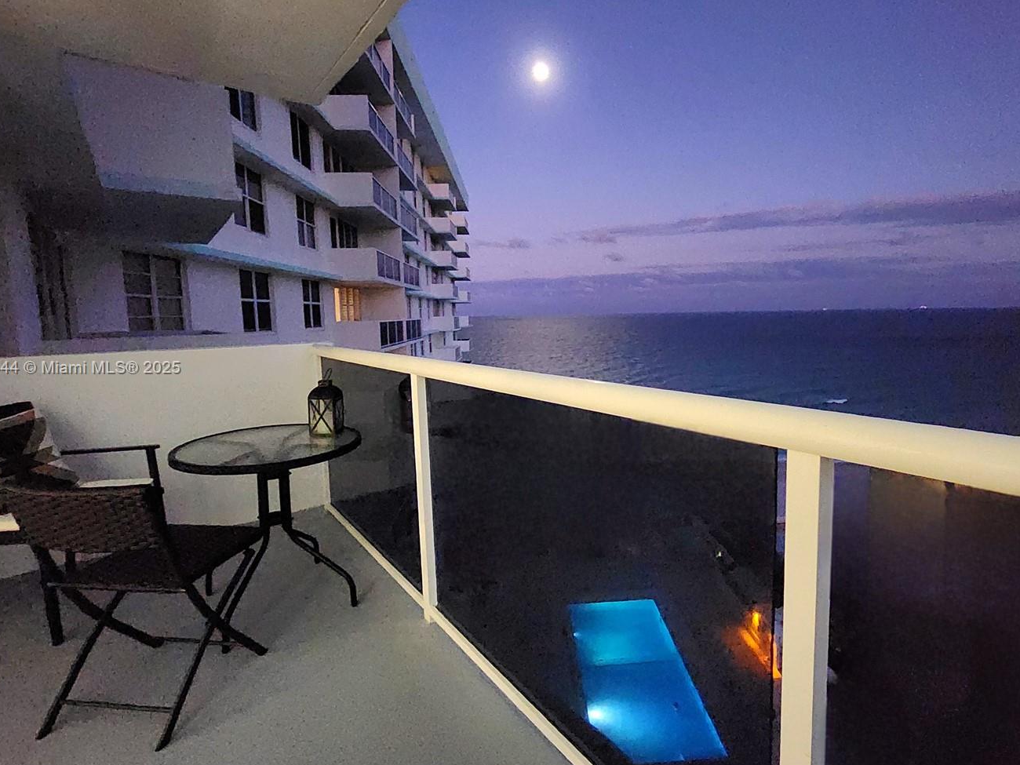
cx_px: 557
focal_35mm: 16
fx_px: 471
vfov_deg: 78.1
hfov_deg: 94.2
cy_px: 369
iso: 2500
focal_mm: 2.2
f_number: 2.2
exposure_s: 1/20
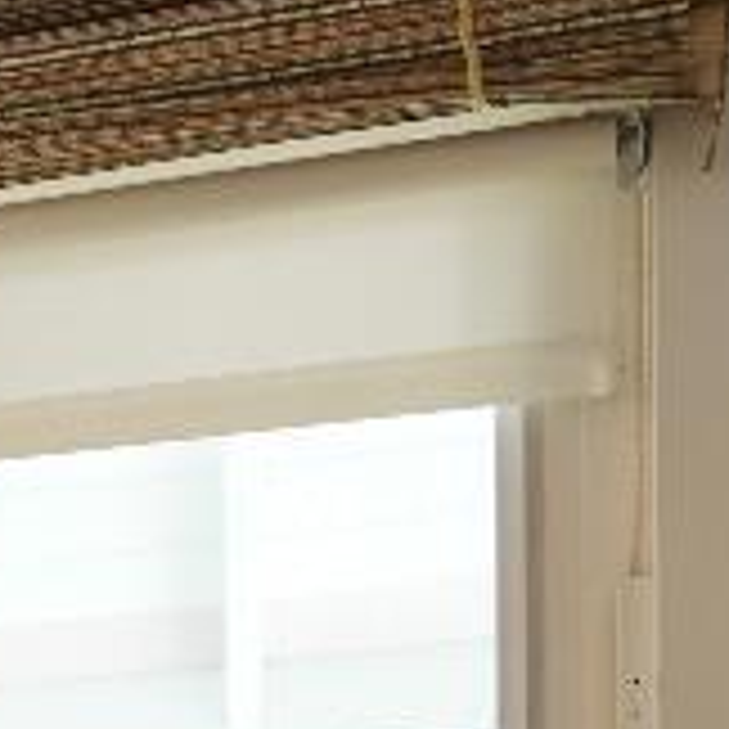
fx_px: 3002
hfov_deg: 9.8
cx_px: -1588
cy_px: 1300
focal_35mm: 126
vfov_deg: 12.6
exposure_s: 1/60
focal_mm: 16
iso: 160
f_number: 4
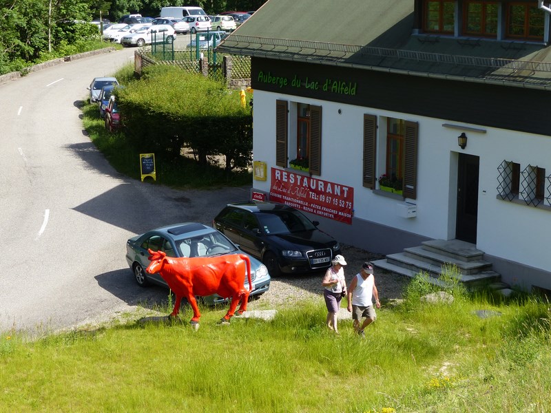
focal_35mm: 76
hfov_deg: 25.7
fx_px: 1210
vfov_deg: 19.4
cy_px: 206
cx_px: 276
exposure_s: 1/500
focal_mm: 13
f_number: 4
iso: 100
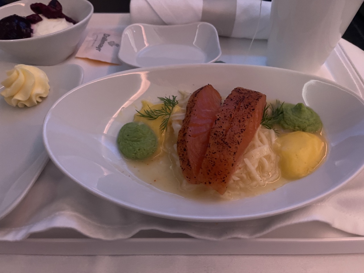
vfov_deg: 53.1
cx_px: 182
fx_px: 273
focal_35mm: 26
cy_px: 136
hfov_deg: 67.3
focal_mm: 5.1
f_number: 1.6
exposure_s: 1/29
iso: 800
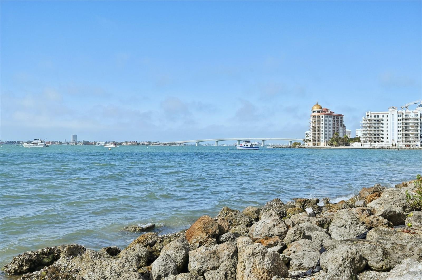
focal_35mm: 30
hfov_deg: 62.0
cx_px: 211
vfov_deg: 43.5
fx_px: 351
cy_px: 140
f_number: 8
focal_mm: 30
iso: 400
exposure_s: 1/2500
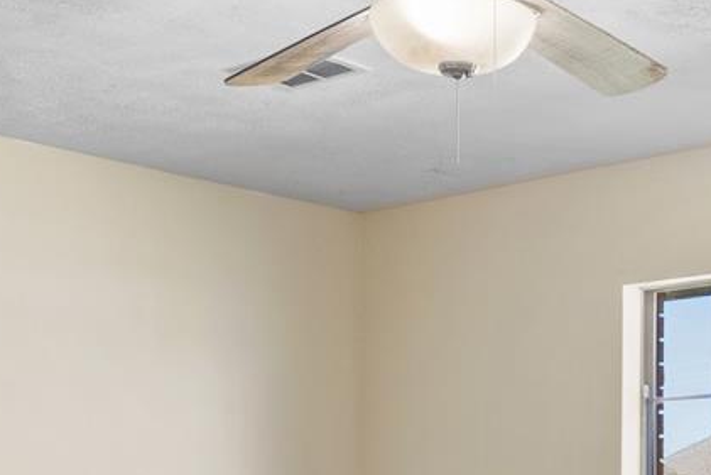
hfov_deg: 22.6
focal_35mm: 89
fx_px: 1758
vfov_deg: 14.8
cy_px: 592
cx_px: 545
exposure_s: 1/2
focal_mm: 10
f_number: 9
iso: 200
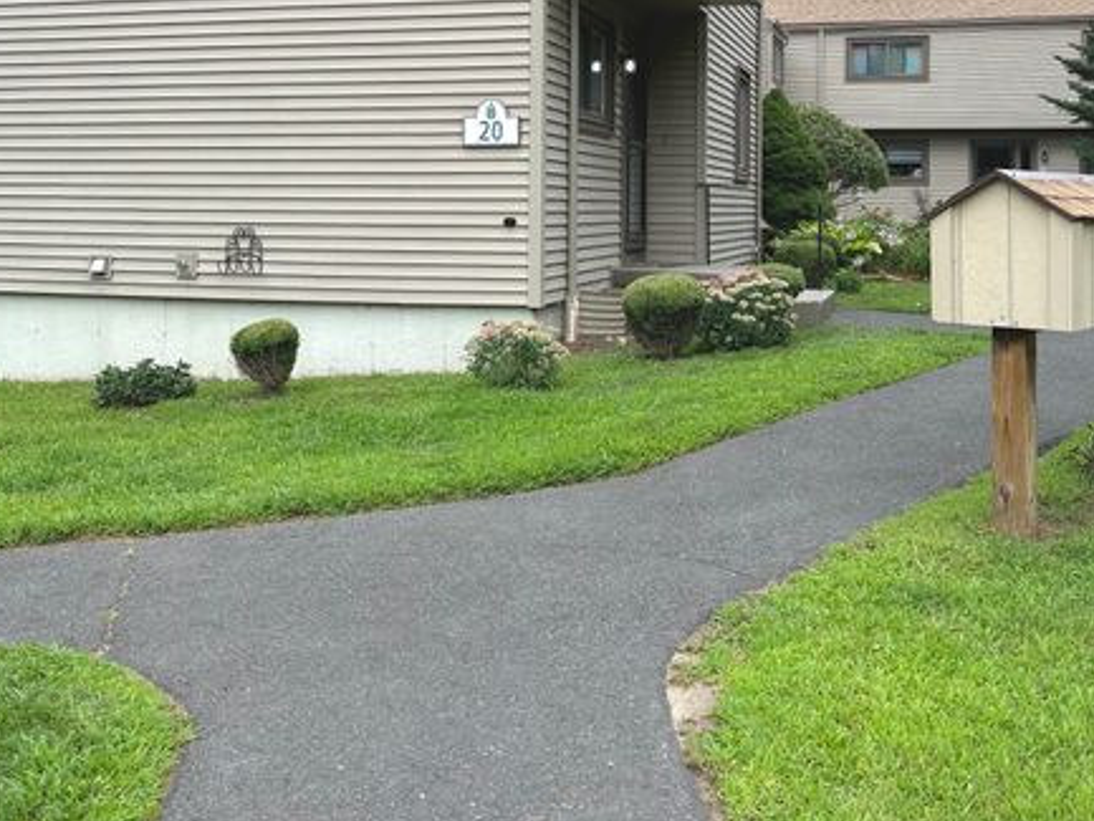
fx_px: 1265
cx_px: 599
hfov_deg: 46.7
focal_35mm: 40
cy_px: 173
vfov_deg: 34.9
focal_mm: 5.96
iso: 50
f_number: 1.6
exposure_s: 1/1845
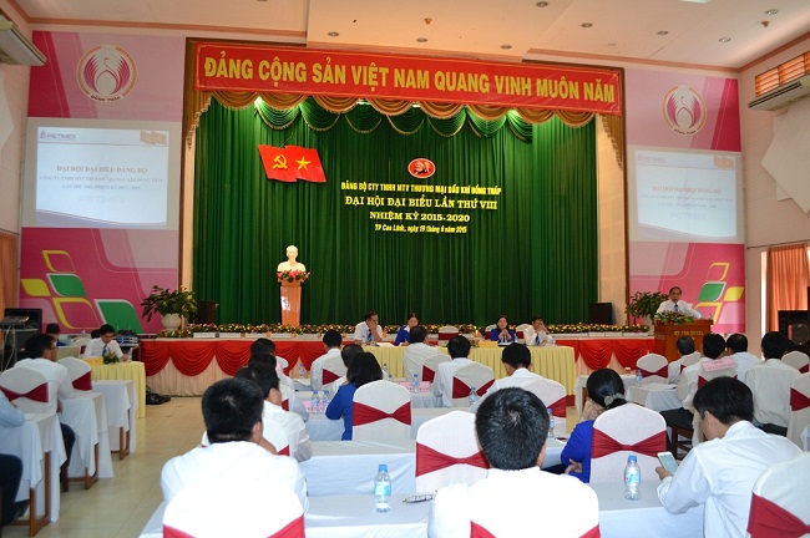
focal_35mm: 27
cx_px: 405
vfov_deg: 47.8
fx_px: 607
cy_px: 269
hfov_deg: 67.4
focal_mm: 18
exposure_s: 1/60
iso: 900
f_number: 3.5
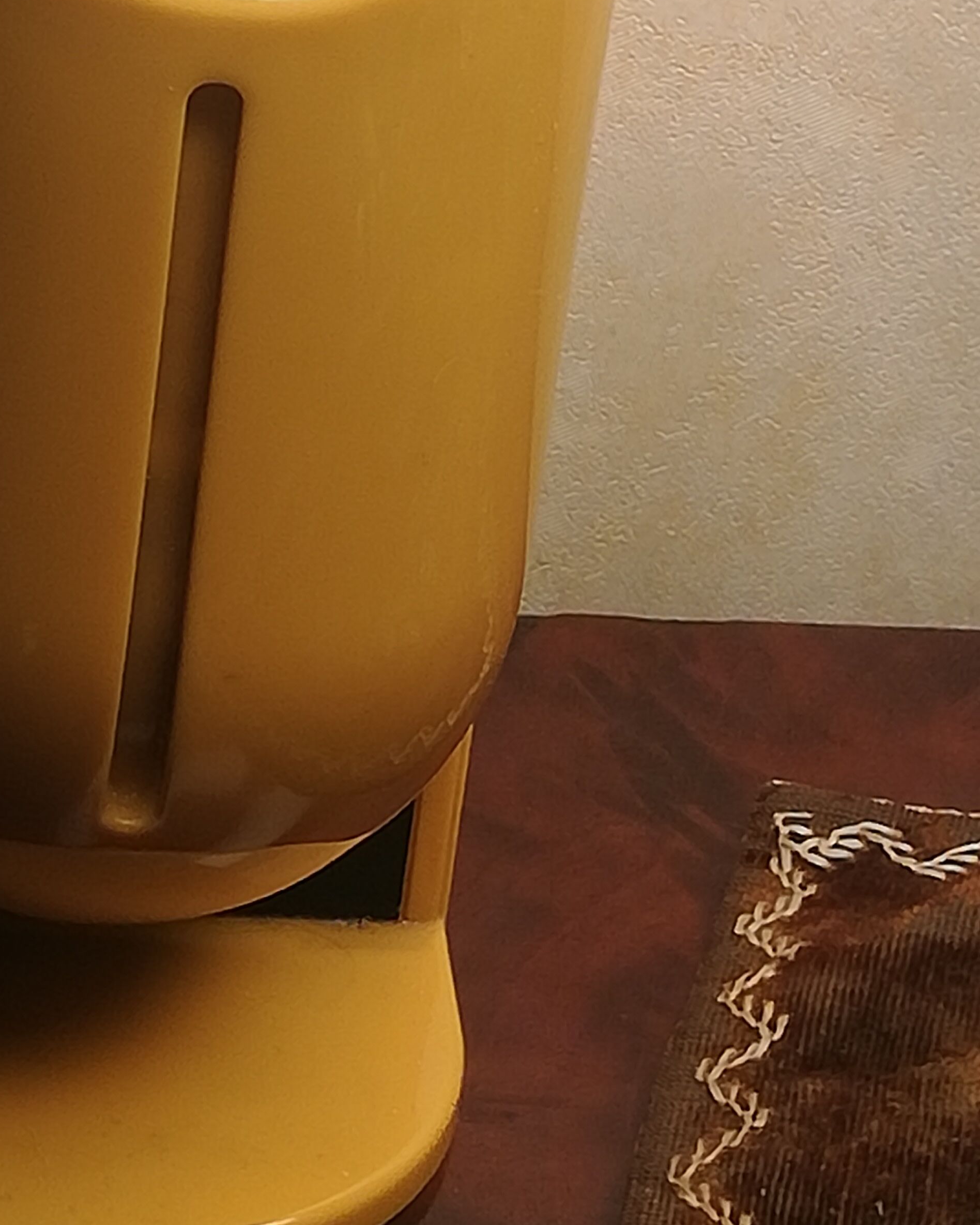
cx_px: 219
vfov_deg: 13.0
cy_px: 224
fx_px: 5366
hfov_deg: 10.4
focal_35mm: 148
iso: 125
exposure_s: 1/50
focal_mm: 3.81
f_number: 2.2
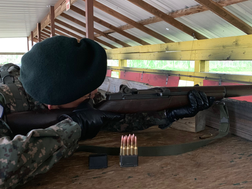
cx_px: 128
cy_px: 96
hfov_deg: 52.6
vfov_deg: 40.7
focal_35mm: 35
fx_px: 255
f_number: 1.8
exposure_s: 1/30
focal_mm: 4.25
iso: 640
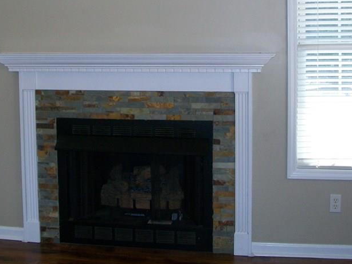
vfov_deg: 24.1
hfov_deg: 32.0
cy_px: 60
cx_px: 132
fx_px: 610
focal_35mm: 60
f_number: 2.7
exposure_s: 1/60
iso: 64
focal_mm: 6
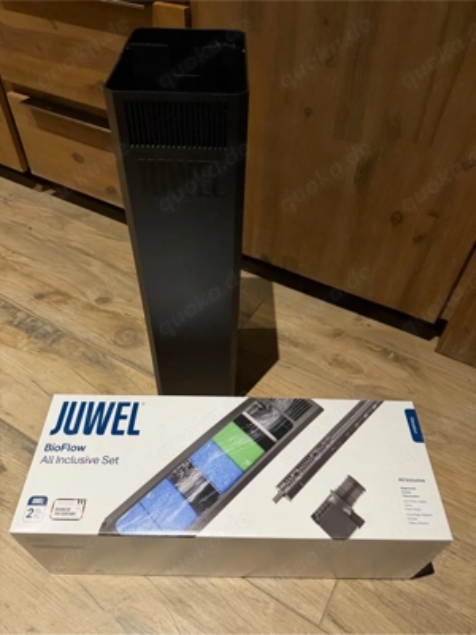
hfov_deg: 56.8
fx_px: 440
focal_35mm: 24
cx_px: 238
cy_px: 318
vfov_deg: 71.6
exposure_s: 1/44
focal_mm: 6.76
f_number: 1.78
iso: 800
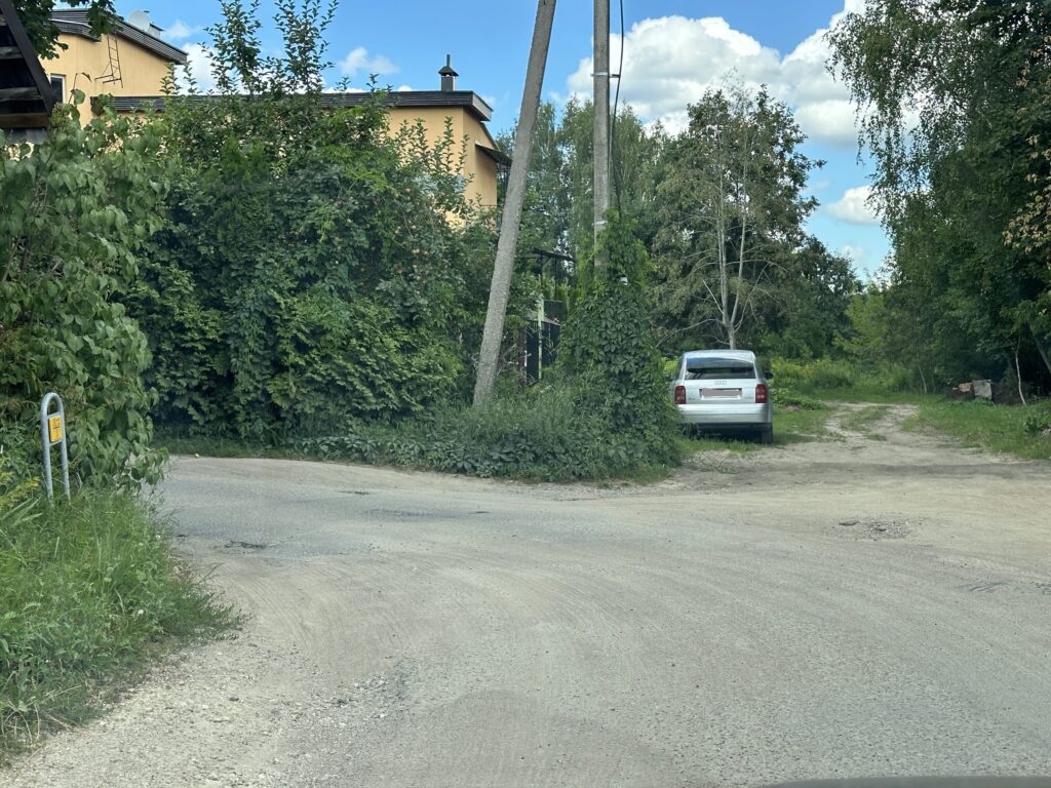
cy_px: 394
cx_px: 526
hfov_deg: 39.7
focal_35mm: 48
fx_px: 1457
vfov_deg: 30.3
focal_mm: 6.86
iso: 64
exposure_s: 1/810
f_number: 1.78
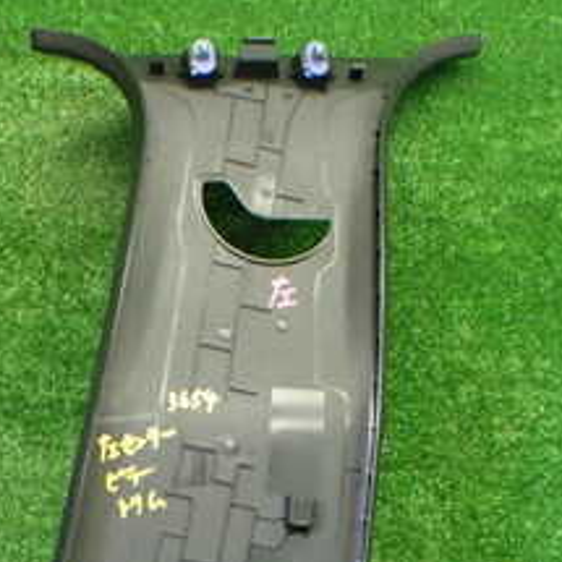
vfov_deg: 22.6
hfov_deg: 23.3
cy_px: 541
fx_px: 1359
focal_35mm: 74
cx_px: 199
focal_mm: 5.4
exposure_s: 1/125
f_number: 2.3
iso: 800
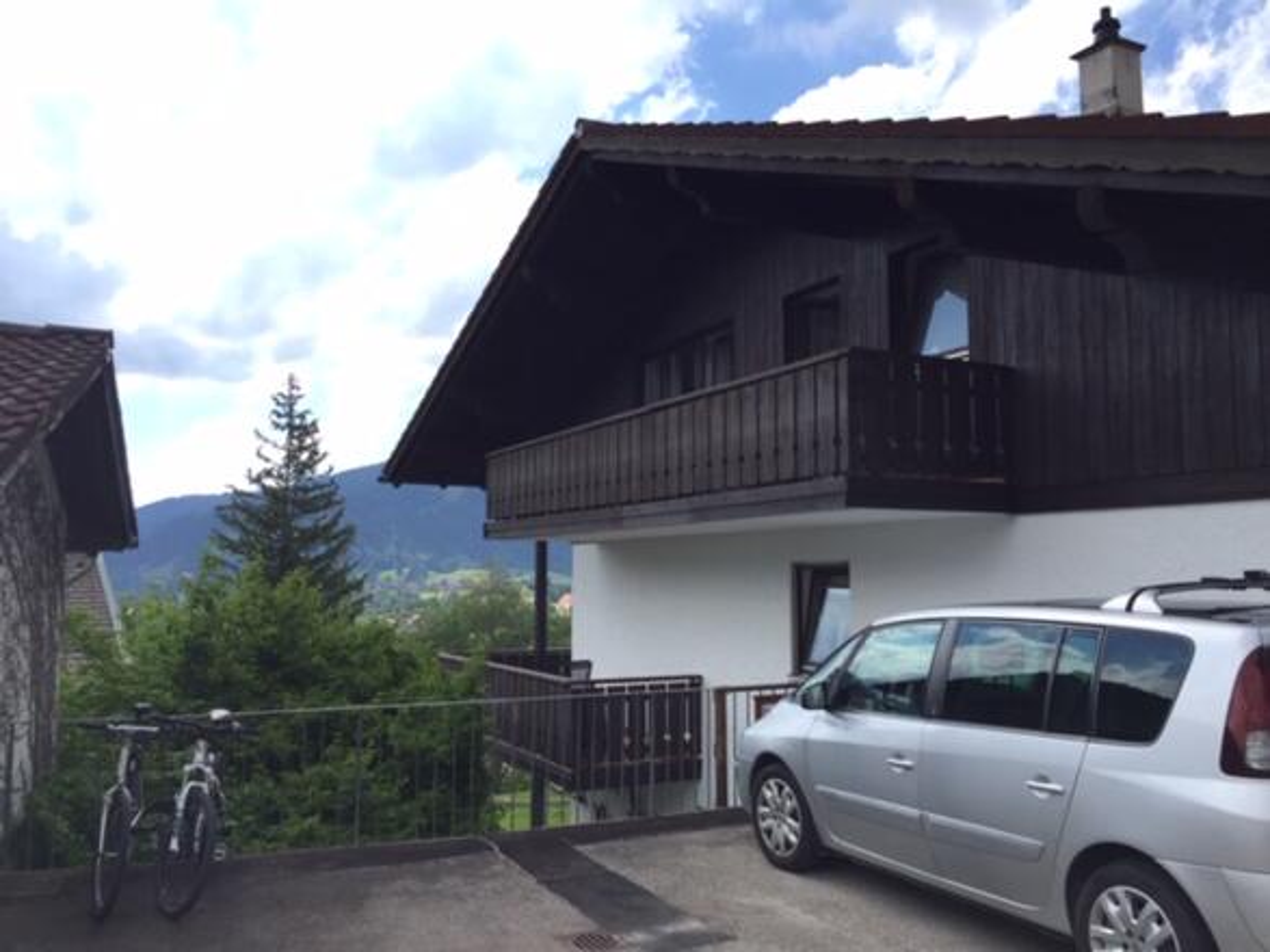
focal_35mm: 29
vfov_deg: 48.2
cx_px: 635
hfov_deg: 61.7
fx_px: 1064
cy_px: 476
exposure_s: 1/1163
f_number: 2.2
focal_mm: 4.15
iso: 32
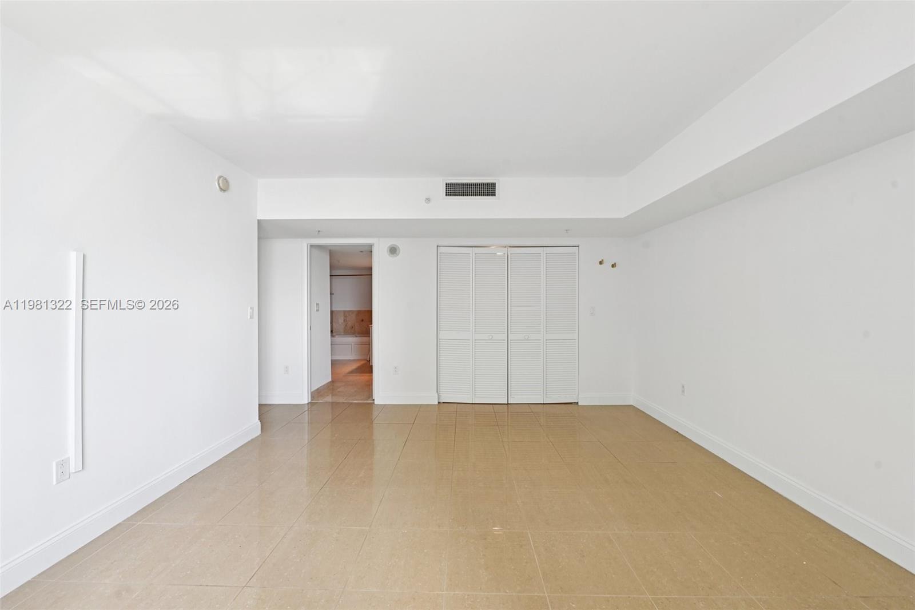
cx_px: 458
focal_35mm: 14
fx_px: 356
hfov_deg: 104.3
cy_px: 305
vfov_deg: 81.2
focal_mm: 14
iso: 100
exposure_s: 1/15
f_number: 8
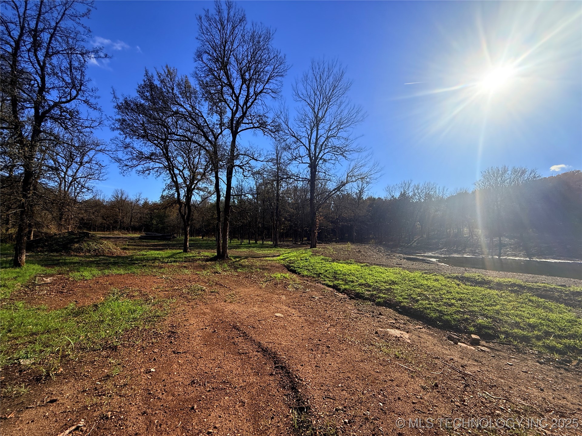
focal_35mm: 14
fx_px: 235
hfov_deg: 102.1
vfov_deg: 85.7
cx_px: 291
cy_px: 218
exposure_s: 1/2165
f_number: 2.2
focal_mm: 2.22
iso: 64
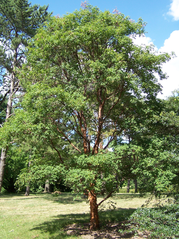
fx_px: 262
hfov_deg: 37.7
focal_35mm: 38
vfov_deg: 49.0
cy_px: 120
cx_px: 90
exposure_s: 1/400
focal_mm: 6.3
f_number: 2.8
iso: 80
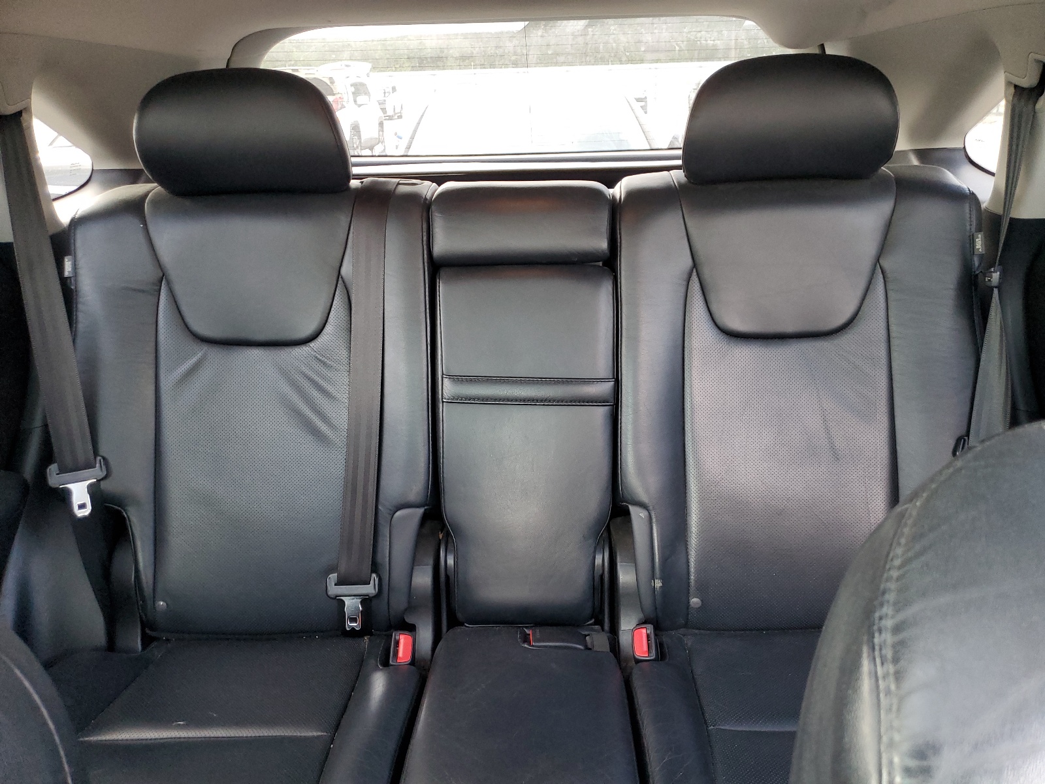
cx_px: 522
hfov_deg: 67.3
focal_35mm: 26
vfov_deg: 53.1
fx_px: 785
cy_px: 392
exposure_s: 1/60.2
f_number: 1.5
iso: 130
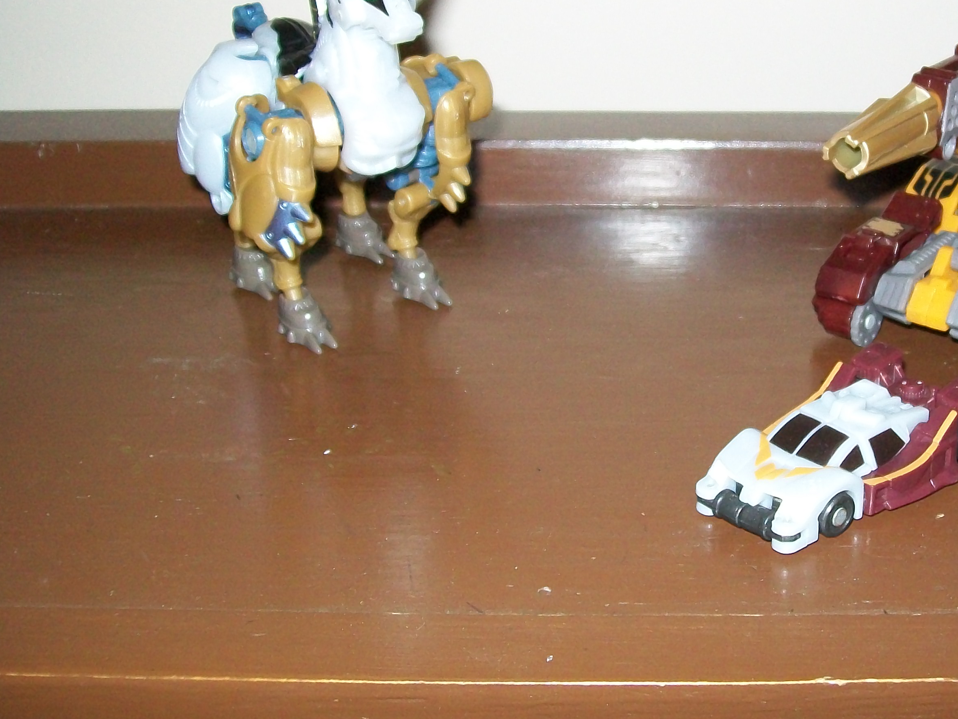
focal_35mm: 53
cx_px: 696
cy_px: 317
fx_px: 1467
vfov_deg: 27.5
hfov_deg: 35.5
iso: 160
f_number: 2.7
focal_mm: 6
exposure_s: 1/60
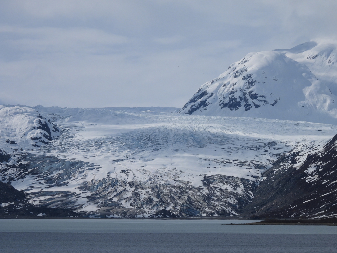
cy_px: 126
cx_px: 168
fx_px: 2142
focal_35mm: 220
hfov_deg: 9.0
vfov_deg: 6.8
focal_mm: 39.3
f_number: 6.3
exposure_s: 1/1600
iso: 100
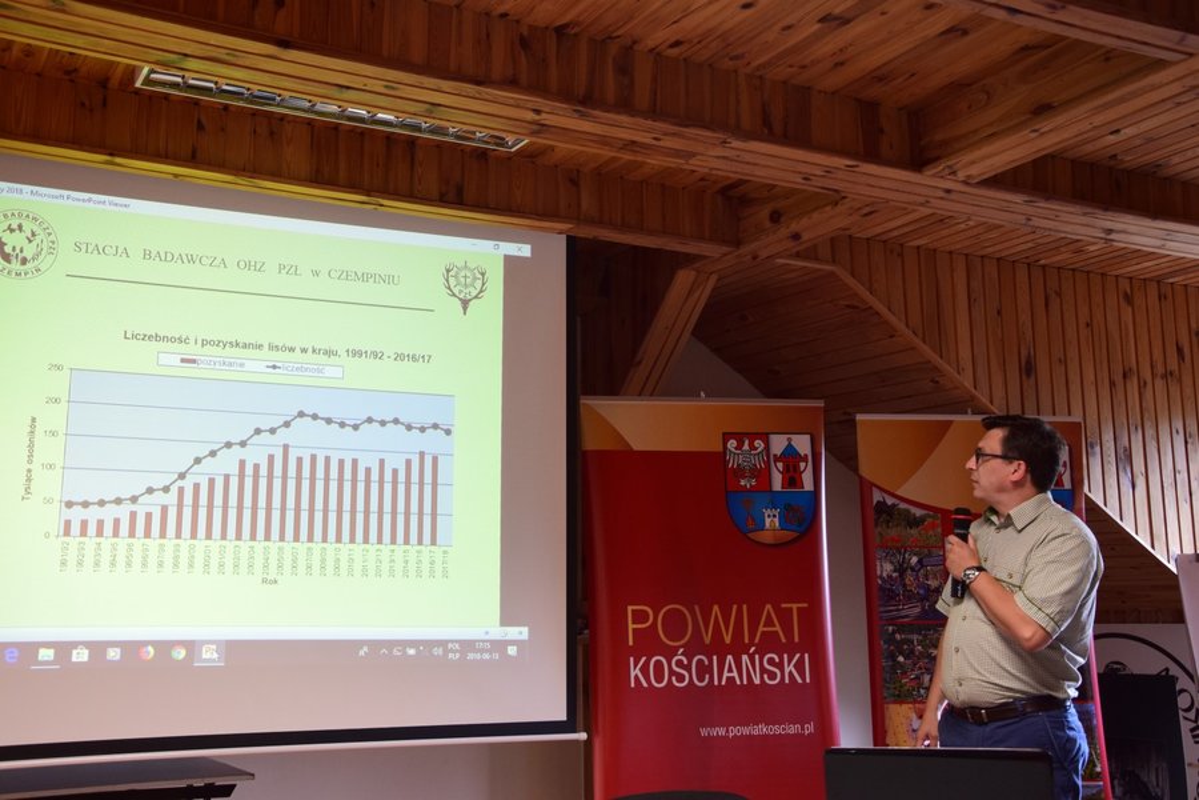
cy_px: 400
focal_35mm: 42
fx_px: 1399
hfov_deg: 46.4
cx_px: 600
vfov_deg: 31.9
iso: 1000
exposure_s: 1/15
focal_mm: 28
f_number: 6.3
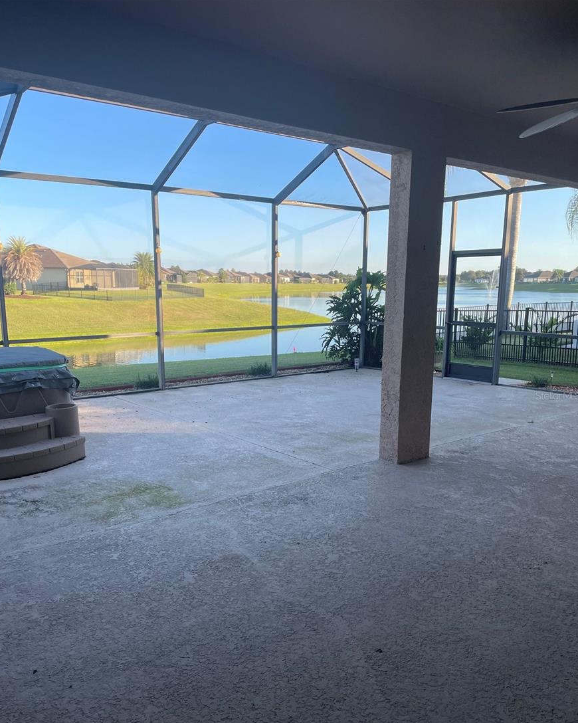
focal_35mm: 28
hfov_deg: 51.5
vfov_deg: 62.1
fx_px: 599
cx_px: 284
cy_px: 395
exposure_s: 1/569
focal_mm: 4.2
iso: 32
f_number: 1.6
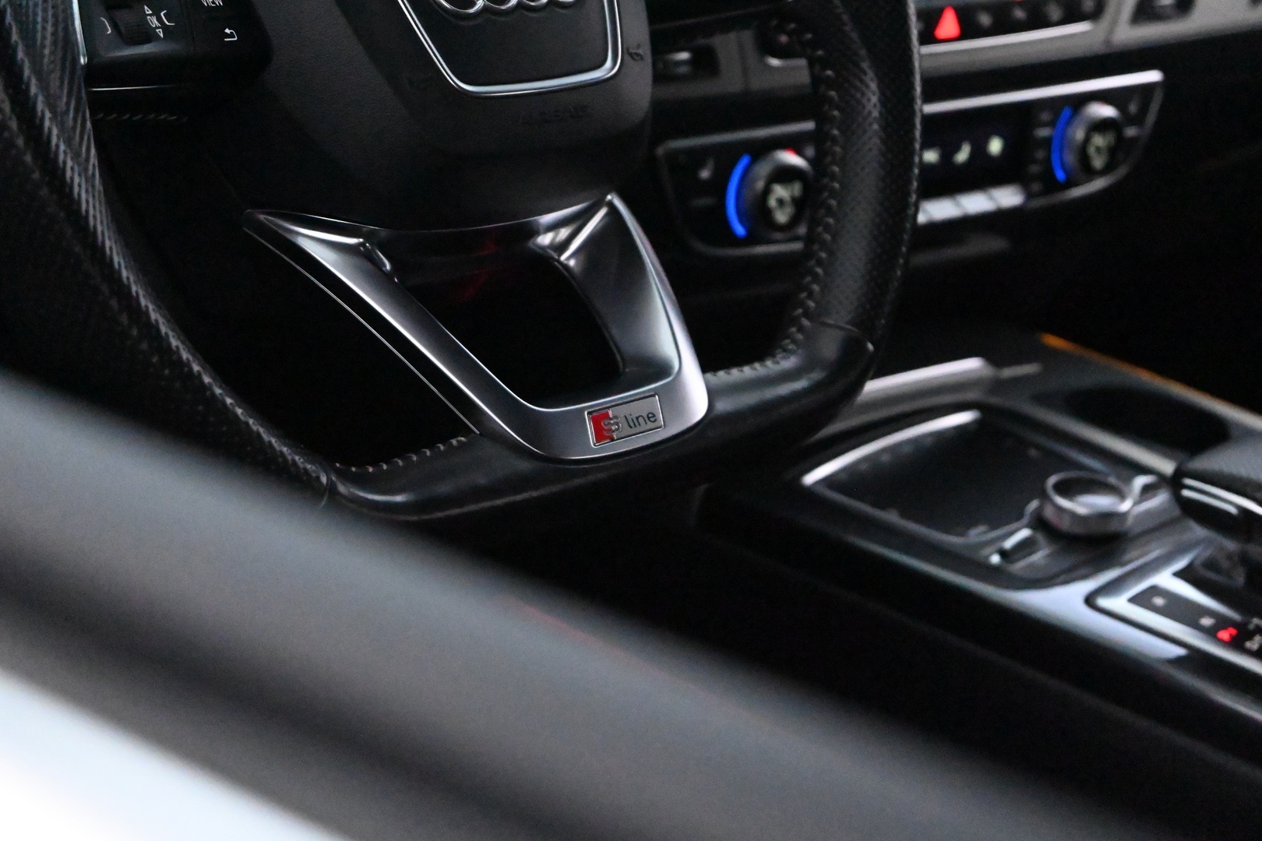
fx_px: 2629
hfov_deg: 27.0
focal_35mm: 75
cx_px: 631
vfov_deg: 18.2
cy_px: 420
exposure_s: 1/80
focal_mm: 50
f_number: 6.3
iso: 22800
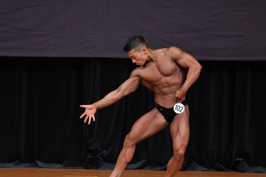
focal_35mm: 355
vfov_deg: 3.9
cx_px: 131
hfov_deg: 5.8
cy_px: 90
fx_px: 2622
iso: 4000
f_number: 5.6
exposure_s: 1/400
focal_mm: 200
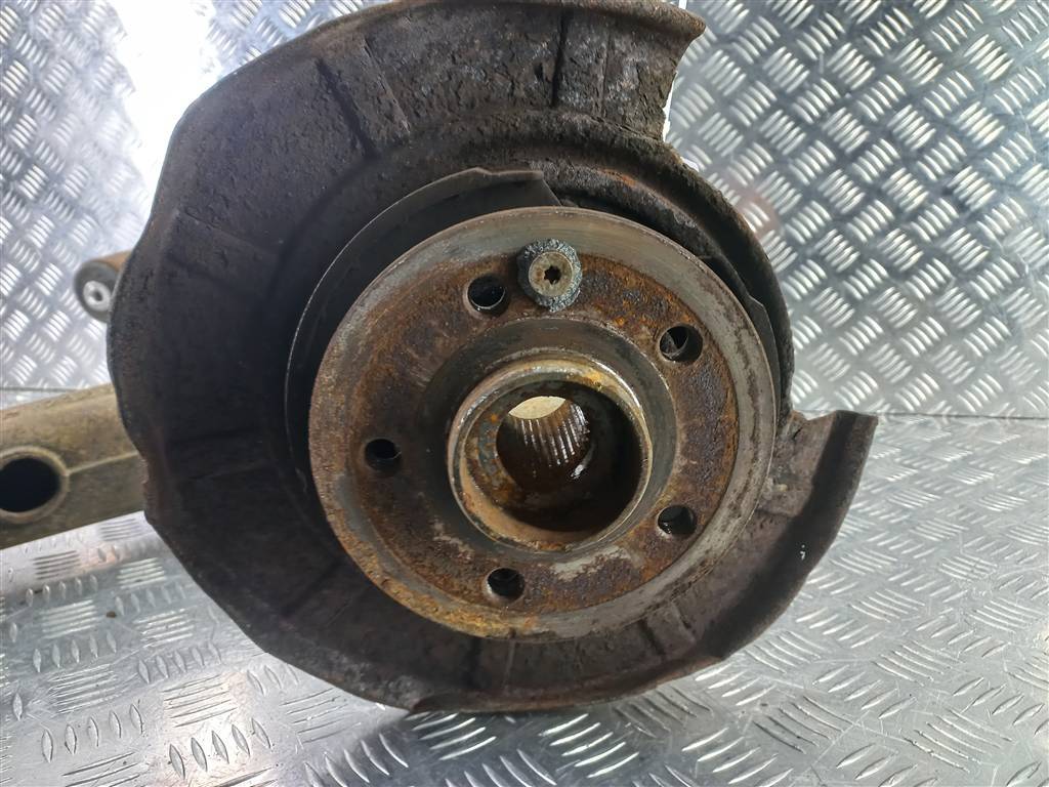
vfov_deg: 54.9
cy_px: 394
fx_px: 758
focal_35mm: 25
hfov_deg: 69.4
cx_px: 524
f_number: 1.8
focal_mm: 4.6
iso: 160
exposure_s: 1/33
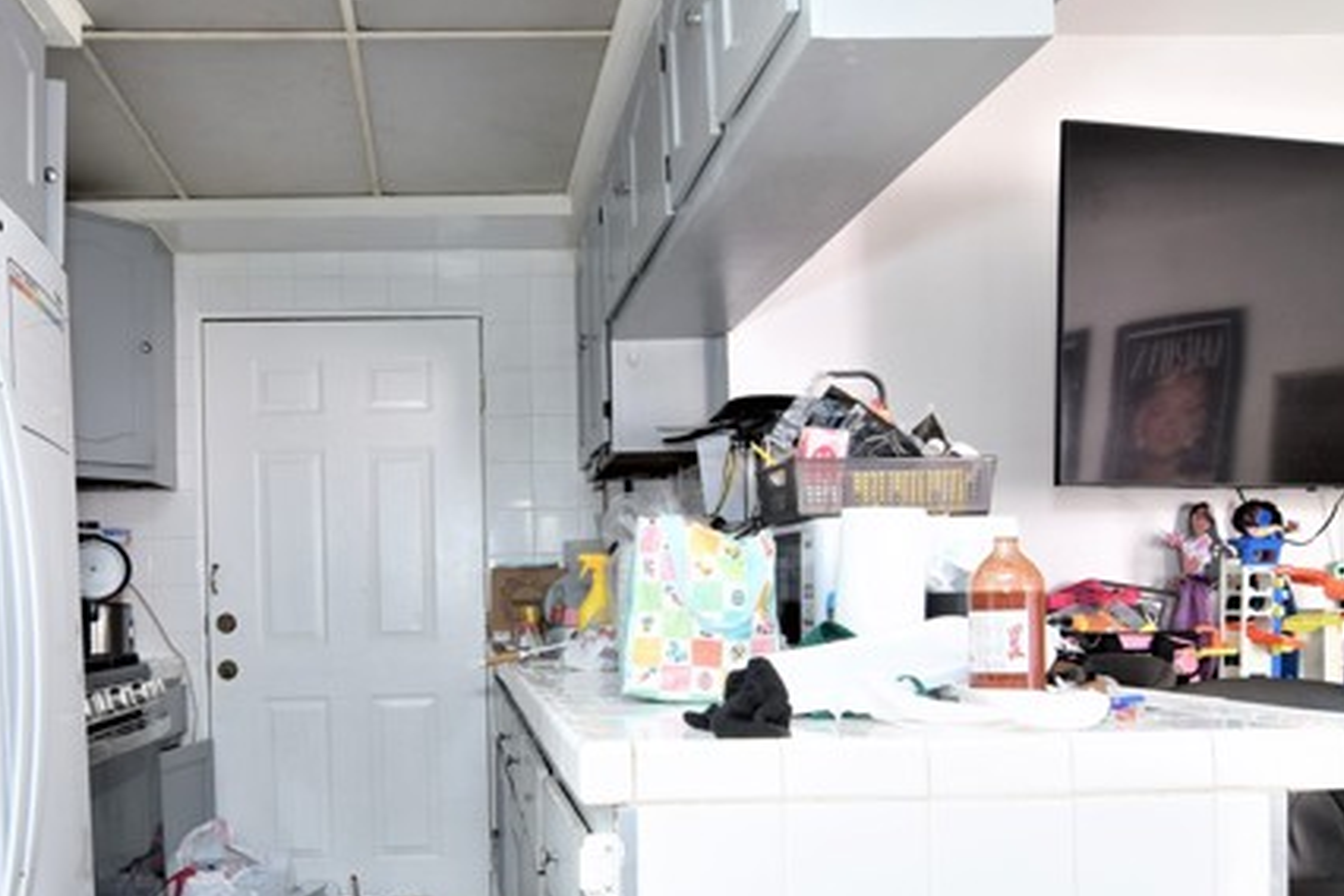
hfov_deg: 66.3
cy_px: 596
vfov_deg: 47.2
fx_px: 1008
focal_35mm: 27
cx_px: 498
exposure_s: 1/3
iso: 400
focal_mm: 12
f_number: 8
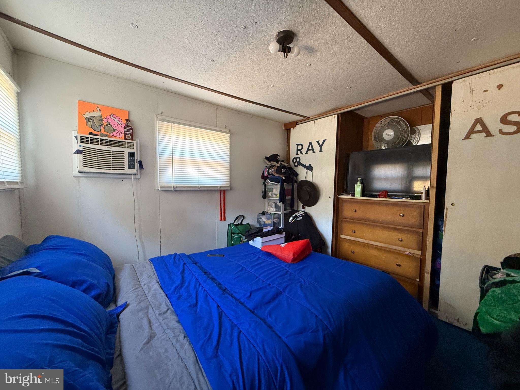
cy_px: 195
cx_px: 260
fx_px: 210
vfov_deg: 85.7
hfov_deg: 102.1
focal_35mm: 14
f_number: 2.2
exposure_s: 1/60
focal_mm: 2.22
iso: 400
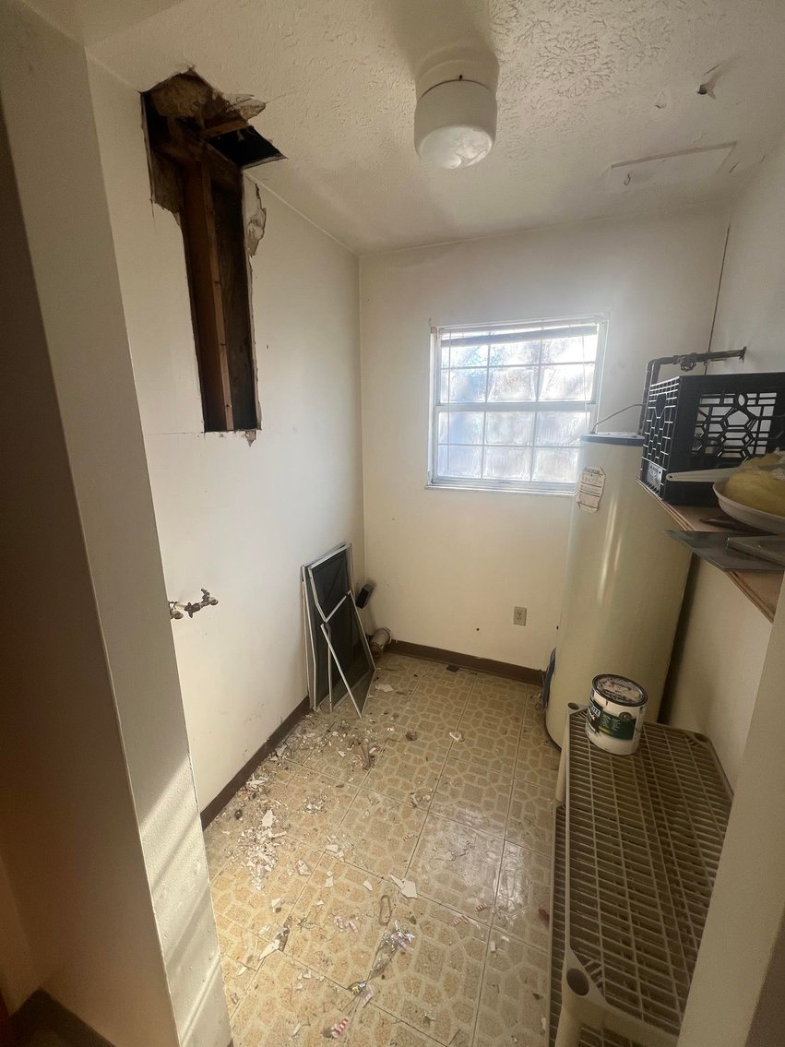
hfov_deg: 89.9
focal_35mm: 13
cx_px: 392
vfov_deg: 106.2
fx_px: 393
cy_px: 524
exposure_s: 1/99
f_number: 1.8
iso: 40
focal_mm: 1.57
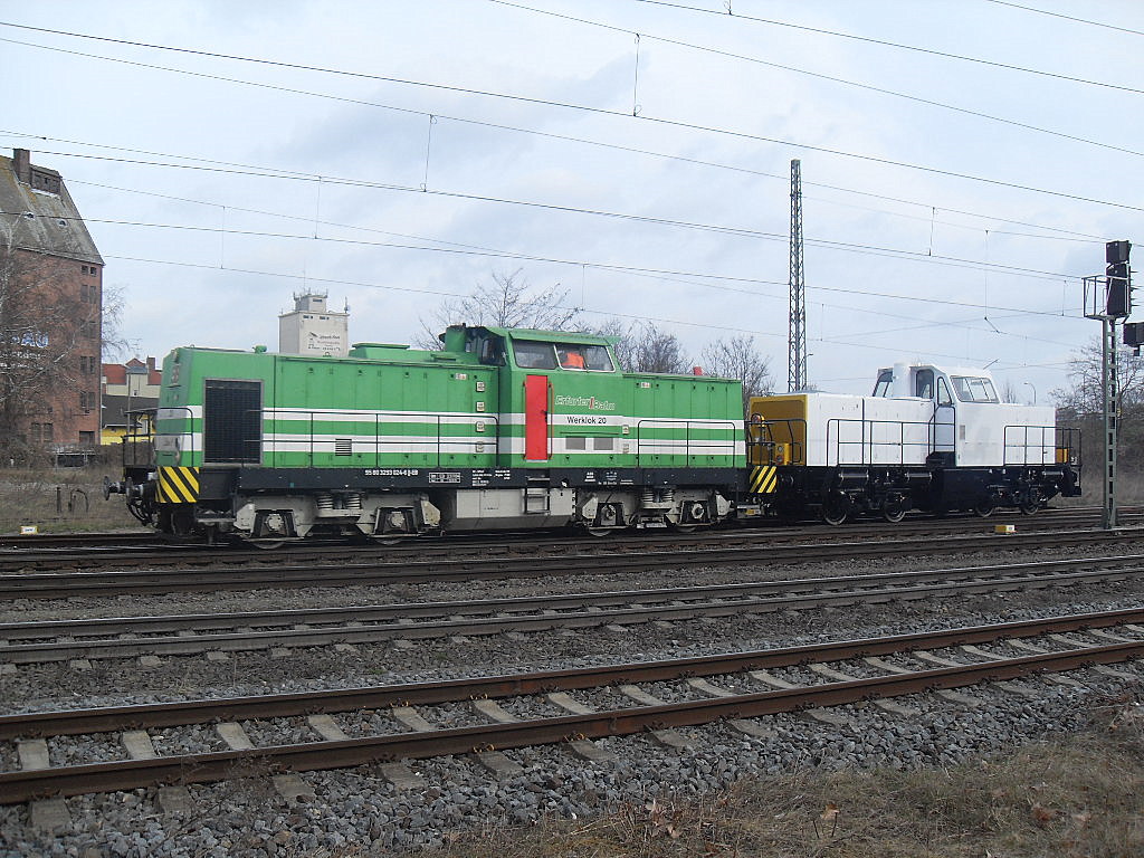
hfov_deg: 54.0
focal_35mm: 34
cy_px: 429
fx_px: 1124
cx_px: 572
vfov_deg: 41.8
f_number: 7
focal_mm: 6.3
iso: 80
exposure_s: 1/180
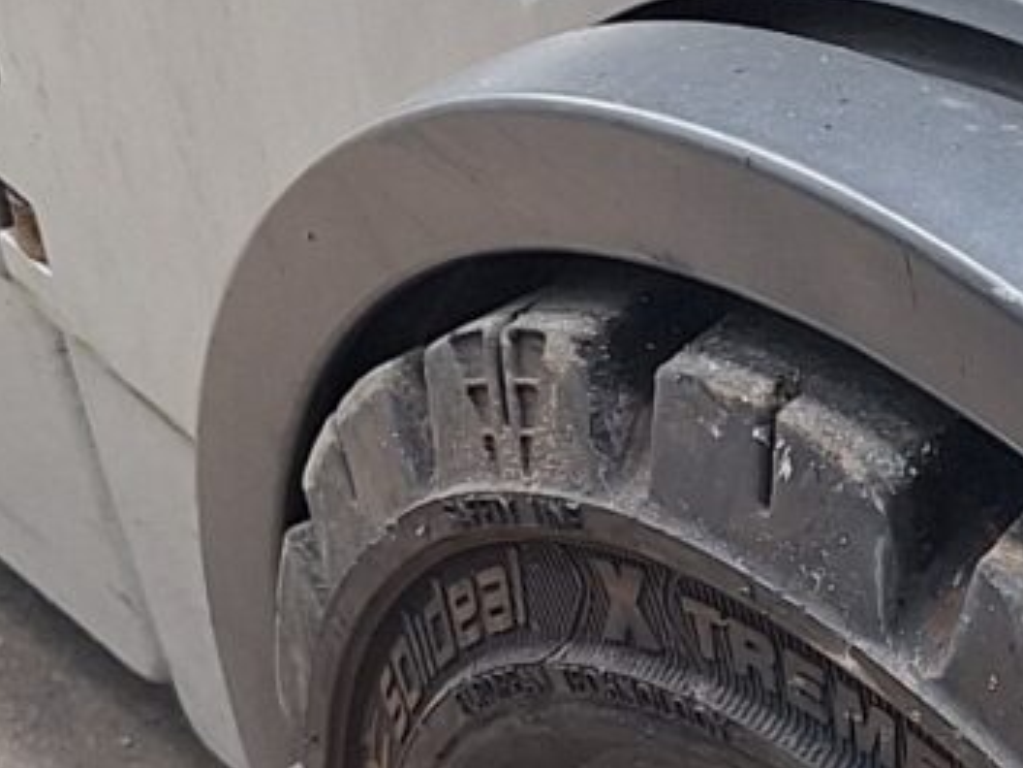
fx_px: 3960
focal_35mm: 134
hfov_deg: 13.9
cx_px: 1471
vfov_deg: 10.9
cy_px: 913
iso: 50
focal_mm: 5.54
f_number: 1.8
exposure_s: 1/100
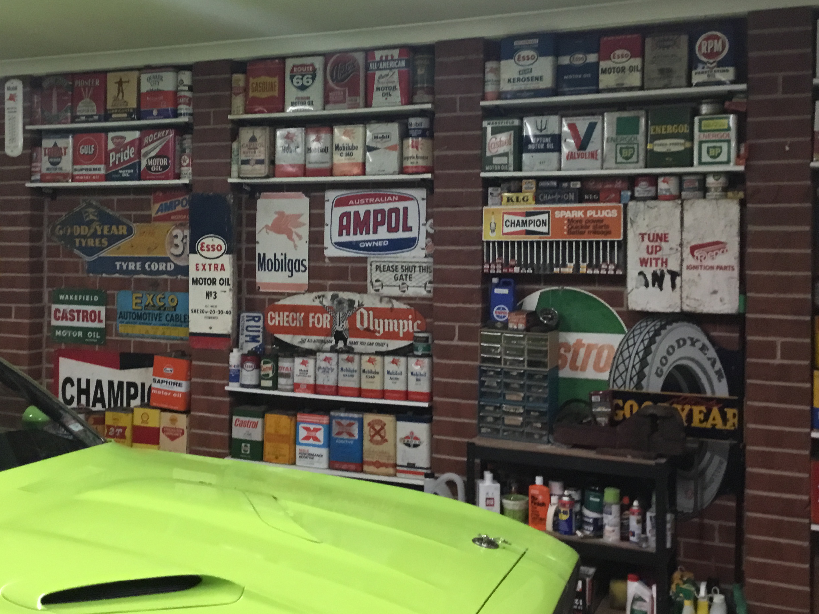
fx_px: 970
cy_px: 240
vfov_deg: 35.0
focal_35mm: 41
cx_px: 374
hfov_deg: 45.7
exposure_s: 1/33
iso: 200
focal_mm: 3.3
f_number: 2.4
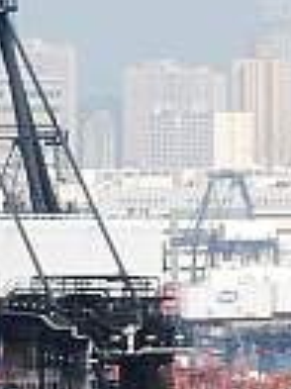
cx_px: 166
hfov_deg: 2.9
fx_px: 5782
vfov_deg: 3.8
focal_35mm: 515
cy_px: 380
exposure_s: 1/250
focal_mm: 52
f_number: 8
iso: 200
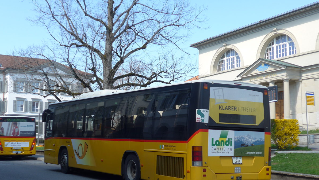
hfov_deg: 36.6
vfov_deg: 21.0
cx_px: 159
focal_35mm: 57
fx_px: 482
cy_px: 113
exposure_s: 1/400
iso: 80
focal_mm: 10.7
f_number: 3.3
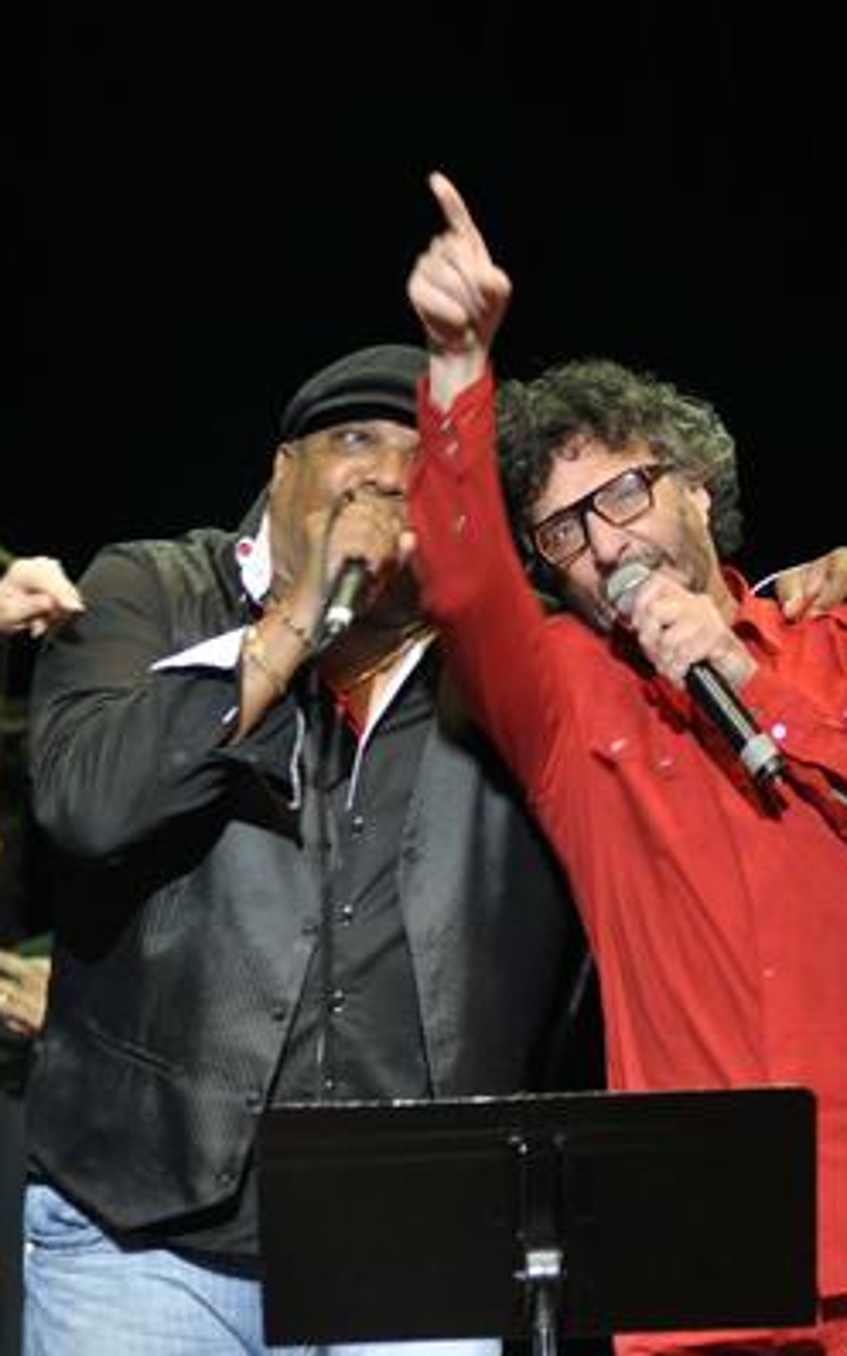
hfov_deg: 4.2
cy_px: 678
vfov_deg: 6.7
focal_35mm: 312
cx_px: 717
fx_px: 11519
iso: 280
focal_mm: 135
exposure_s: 1/125
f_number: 2.8
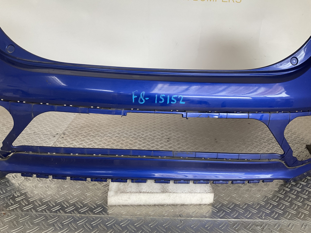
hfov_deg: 61.7
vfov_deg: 48.2
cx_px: 156
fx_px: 261
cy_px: 116
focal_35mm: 29
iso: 64
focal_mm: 3
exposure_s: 1/120
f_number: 1.8
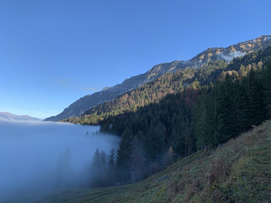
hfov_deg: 67.3
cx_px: 136
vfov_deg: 53.1
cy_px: 102
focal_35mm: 26
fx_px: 204
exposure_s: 1/928
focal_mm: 4.25
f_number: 1.8
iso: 25
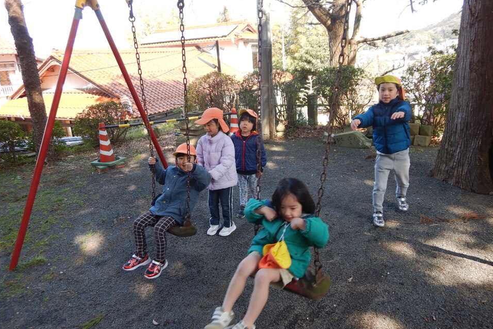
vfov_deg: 49.5
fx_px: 356
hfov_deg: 69.4
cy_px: 157
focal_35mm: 26
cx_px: 250
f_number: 2.8
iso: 125
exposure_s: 1/200
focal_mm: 4.3
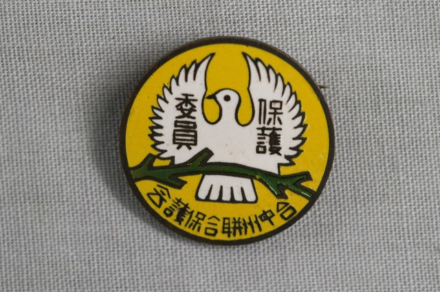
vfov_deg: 15.1
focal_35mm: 90
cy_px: 146
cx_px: 220
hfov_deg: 22.6
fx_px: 1099
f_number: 11
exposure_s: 1/15
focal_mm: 60
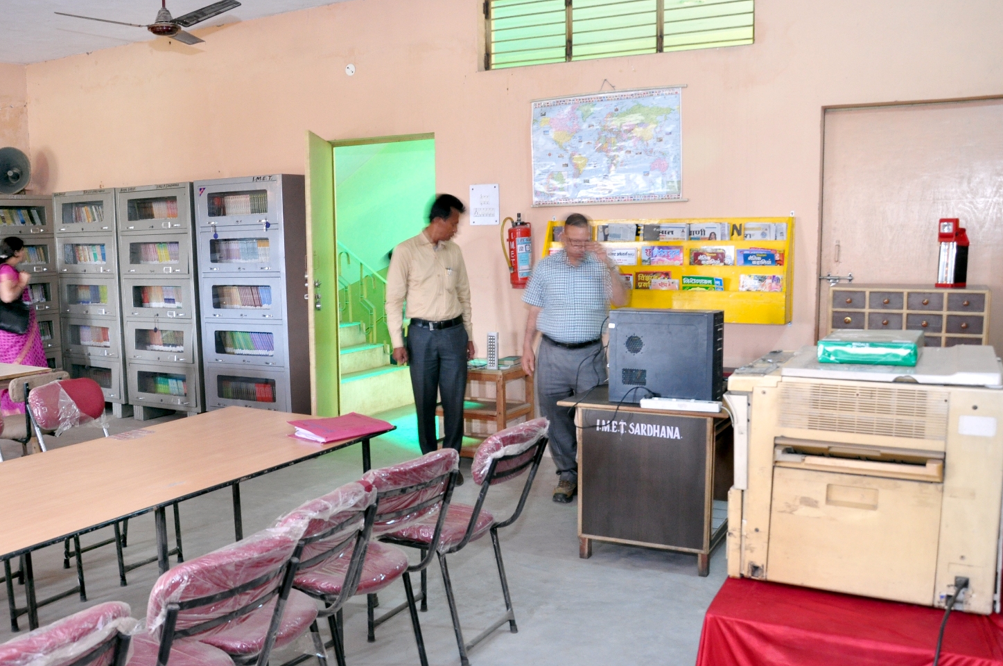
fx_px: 890
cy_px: 369
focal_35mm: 32
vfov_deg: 41.0
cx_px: 417
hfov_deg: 58.4
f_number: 5.6
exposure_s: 1/6
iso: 800
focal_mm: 18
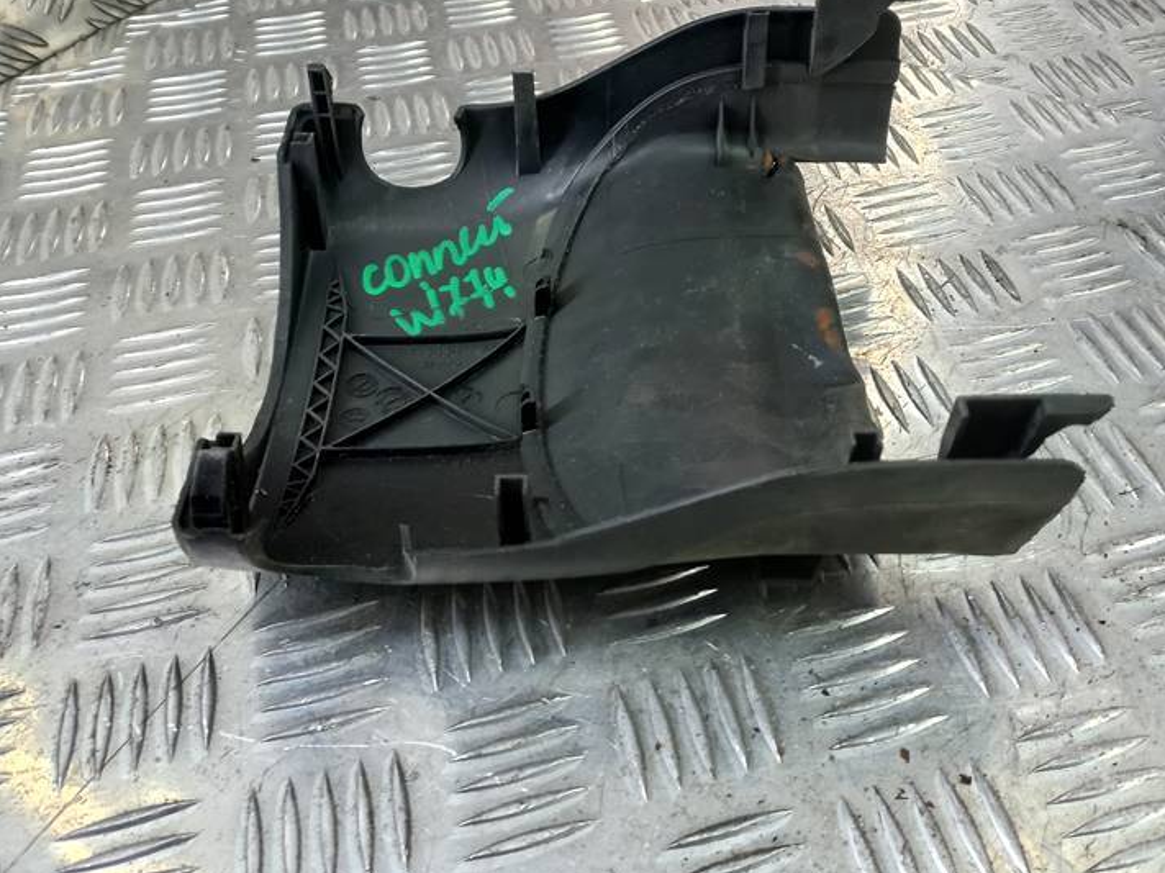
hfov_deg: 51.1
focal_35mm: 36
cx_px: 680
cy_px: 331
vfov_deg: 39.4
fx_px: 1211
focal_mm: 4.6
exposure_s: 1/50
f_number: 1.8
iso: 80
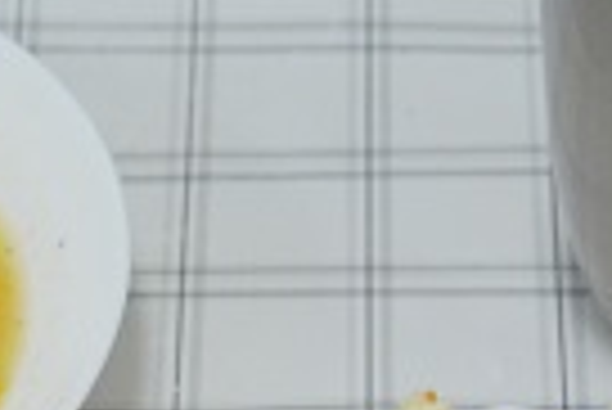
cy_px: 716
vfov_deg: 7.1
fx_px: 3233
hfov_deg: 10.8
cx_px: 238
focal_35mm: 190
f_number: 4.5
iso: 1600
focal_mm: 26
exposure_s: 1/250
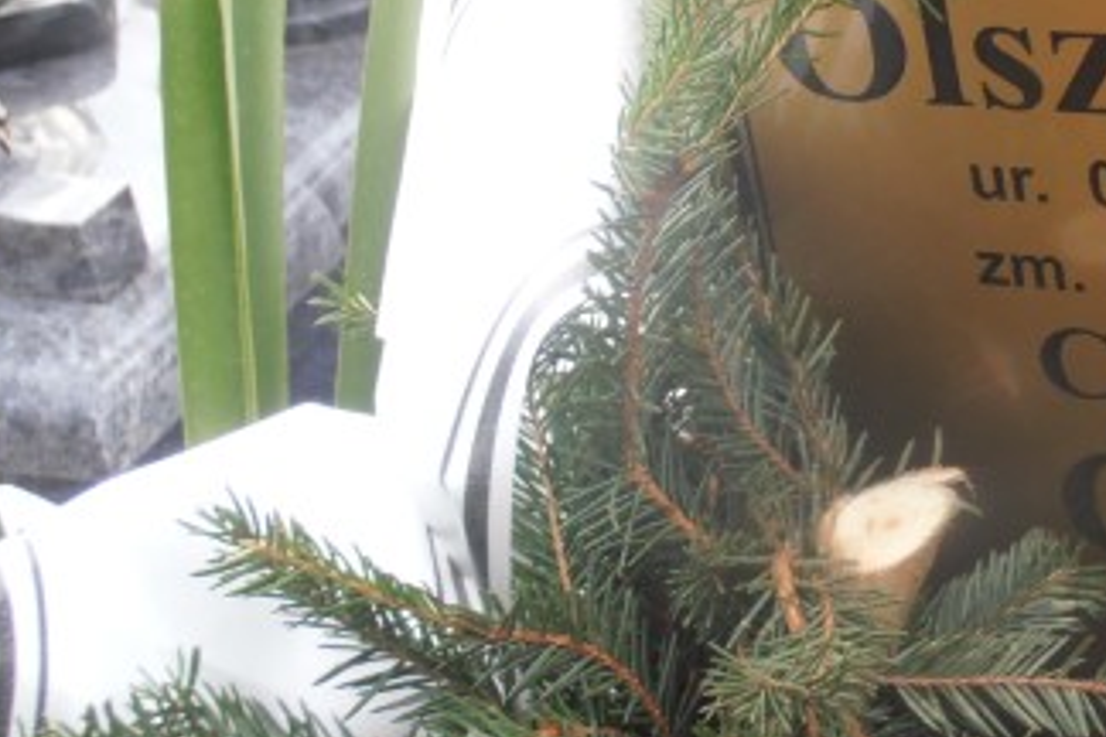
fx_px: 3594
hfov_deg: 17.2
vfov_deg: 11.6
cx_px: 1051
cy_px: 82
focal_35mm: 117
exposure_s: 1/50
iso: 80
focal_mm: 10.04
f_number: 4.5
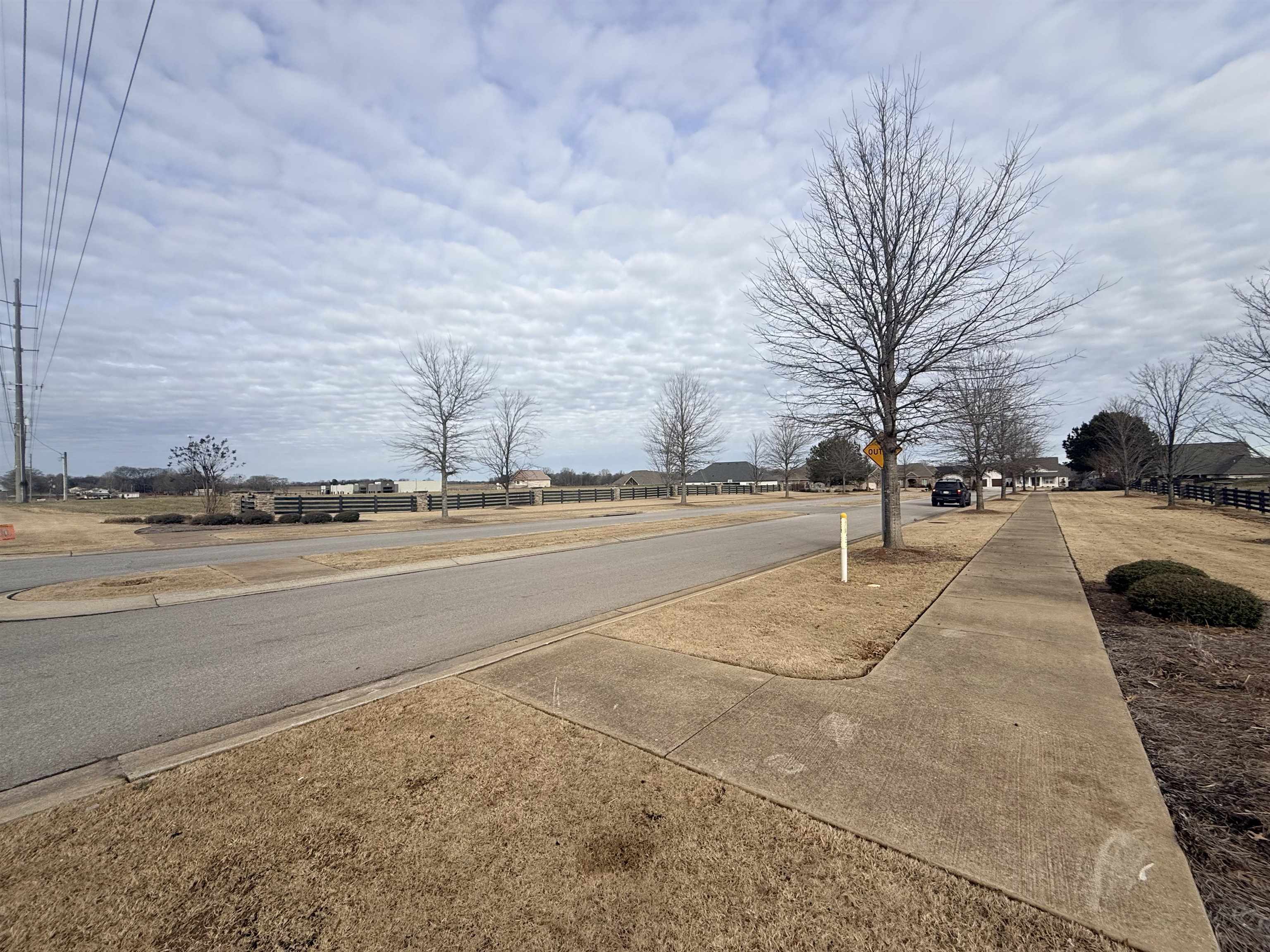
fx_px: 514
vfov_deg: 85.7
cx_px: 635
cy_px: 476
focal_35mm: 14
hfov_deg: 102.1
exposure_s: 1/2165
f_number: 2.2
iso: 50
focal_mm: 2.22
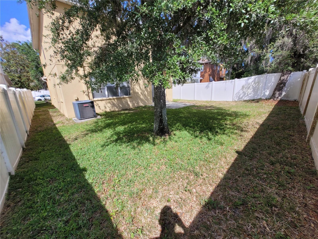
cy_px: 120
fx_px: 119
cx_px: 159
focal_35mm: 13
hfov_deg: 106.2
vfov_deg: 89.9
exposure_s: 1/1033
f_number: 2.2
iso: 40
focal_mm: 1.74
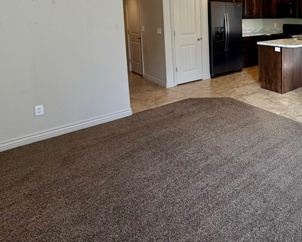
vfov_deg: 49.3
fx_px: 241
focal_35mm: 27
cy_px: 40
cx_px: 272
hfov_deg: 55.5
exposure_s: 1/120
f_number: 2.2
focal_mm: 2.22
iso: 80
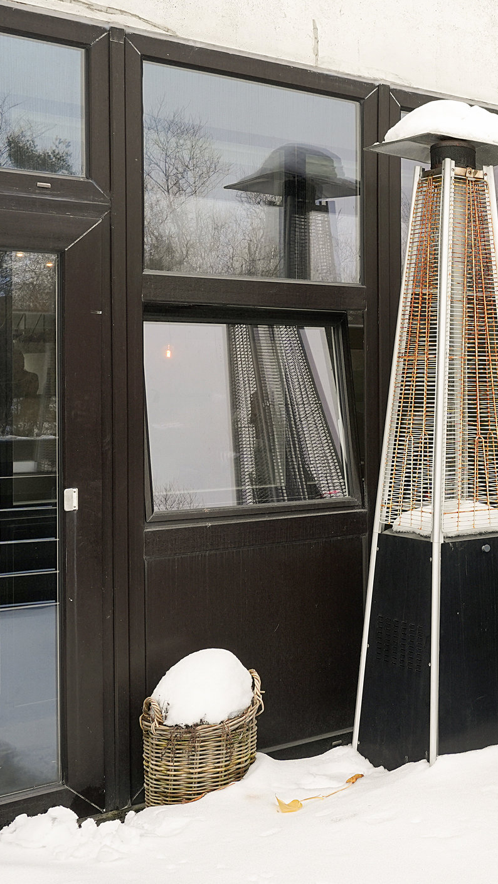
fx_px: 1150
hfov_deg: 21.5
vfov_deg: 42.0
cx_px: 689
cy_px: 383
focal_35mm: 49
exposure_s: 1/60
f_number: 8
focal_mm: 22
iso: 400
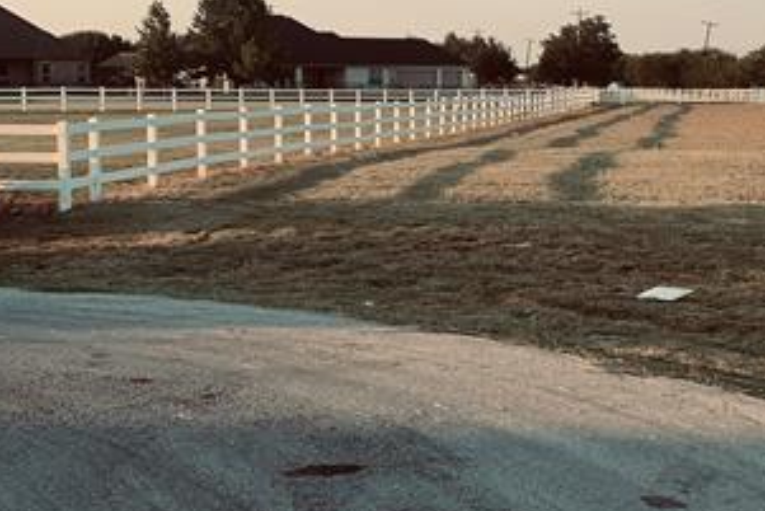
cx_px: 539
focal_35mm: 69
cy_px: 224
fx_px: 1467
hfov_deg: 28.9
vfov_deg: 19.7
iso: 25
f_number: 1.8
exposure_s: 1/856
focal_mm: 4.25
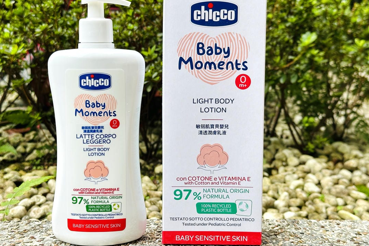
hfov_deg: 35.6
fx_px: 574
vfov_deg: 24.2
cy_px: 108
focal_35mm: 56
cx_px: 167
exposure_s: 1/541
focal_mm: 6.86
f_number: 1.78
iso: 64
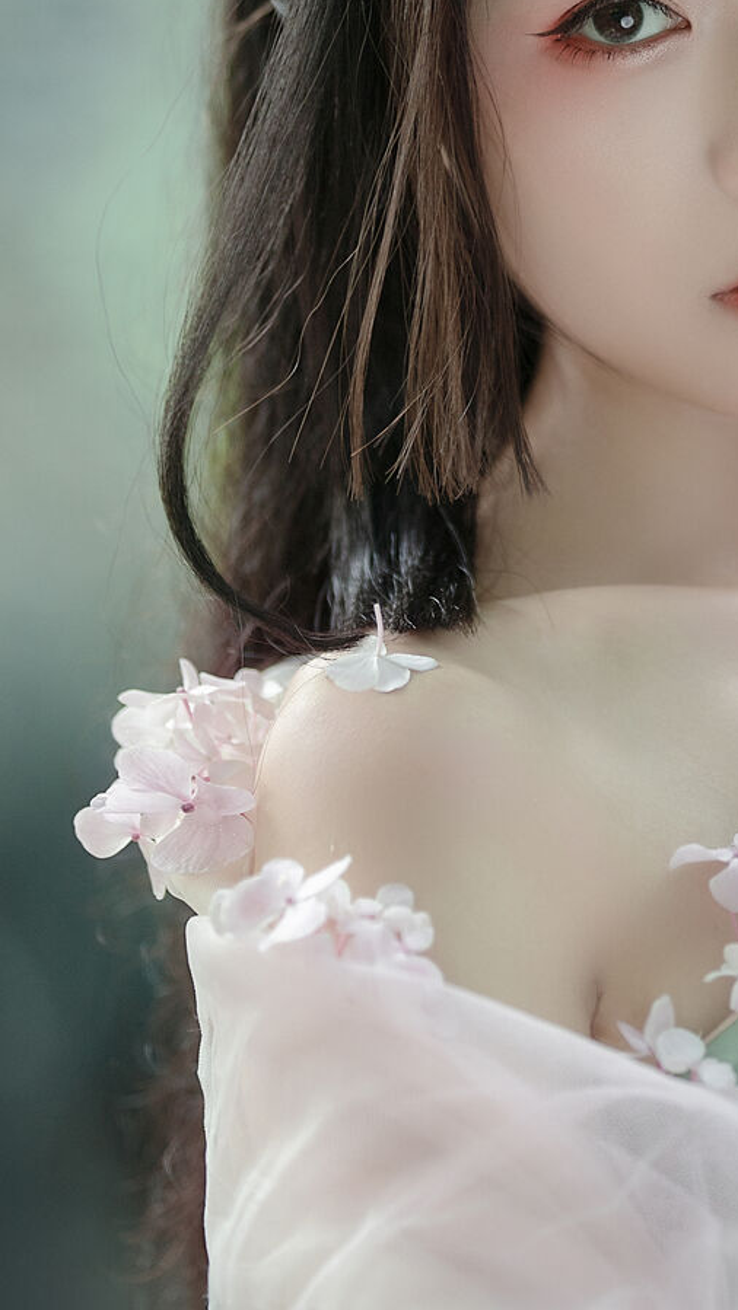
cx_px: 747
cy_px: 198
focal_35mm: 281
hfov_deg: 4.3
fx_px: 9771
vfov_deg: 7.7
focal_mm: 135
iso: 320
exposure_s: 1/200
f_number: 1.8
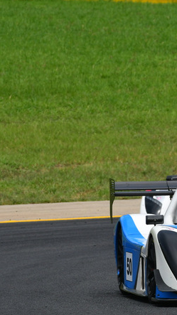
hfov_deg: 1.5
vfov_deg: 2.6
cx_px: 227
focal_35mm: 823
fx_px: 6871
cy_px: 185
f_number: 11
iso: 320
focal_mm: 290
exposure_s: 1/640
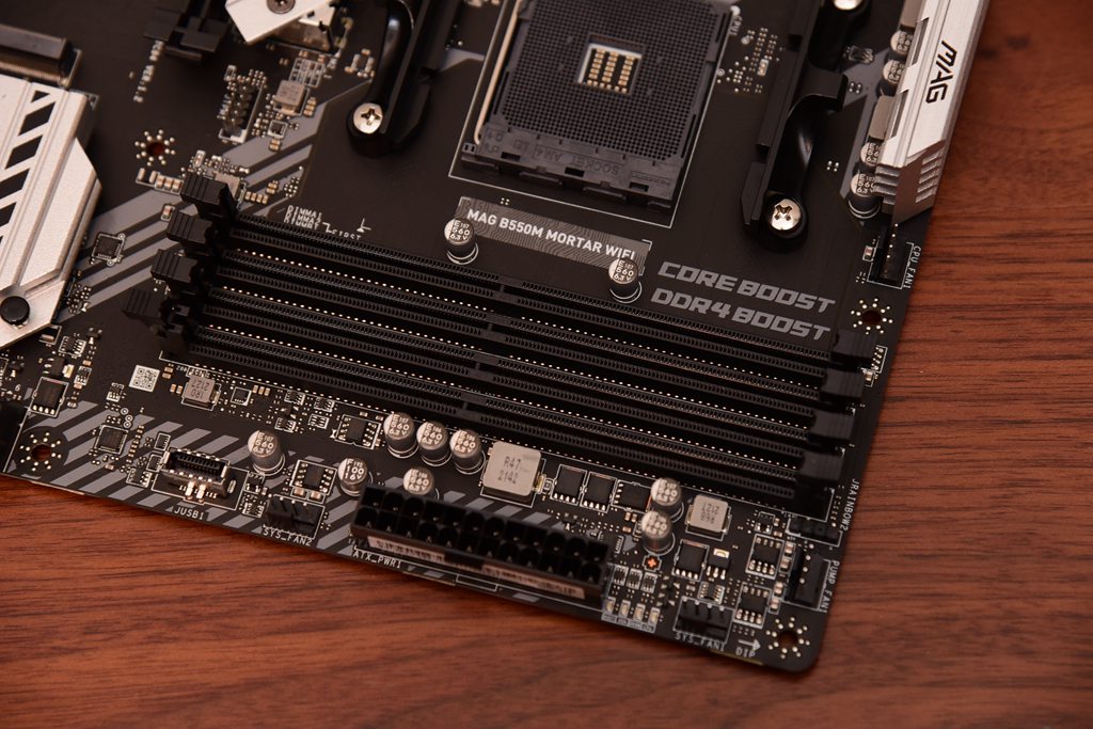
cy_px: 364
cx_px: 546
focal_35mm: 120
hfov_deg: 17.1
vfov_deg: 11.4
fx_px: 3644
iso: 1600
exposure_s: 1/60
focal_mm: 120
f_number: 5.6
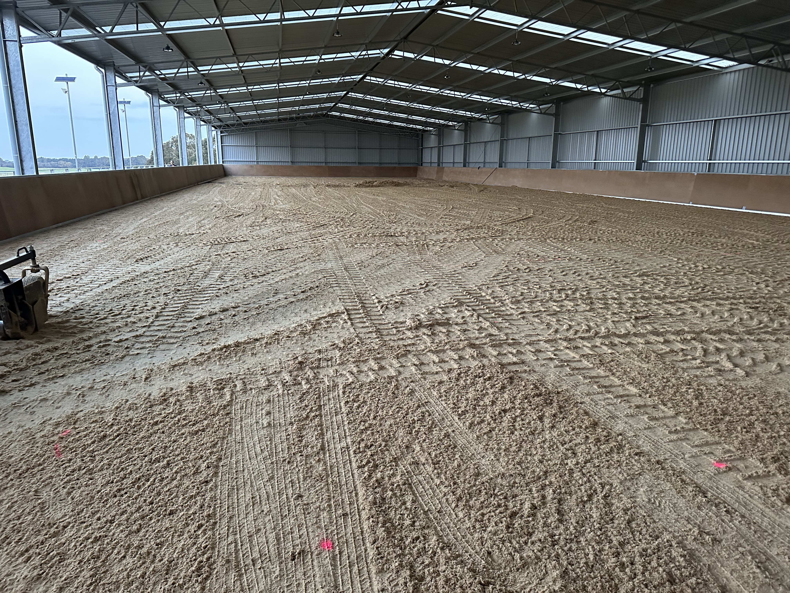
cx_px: 395
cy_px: 296
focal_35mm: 24
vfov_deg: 56.8
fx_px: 548
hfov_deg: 71.6
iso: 1000
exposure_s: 1/58
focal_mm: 6.86
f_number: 1.78
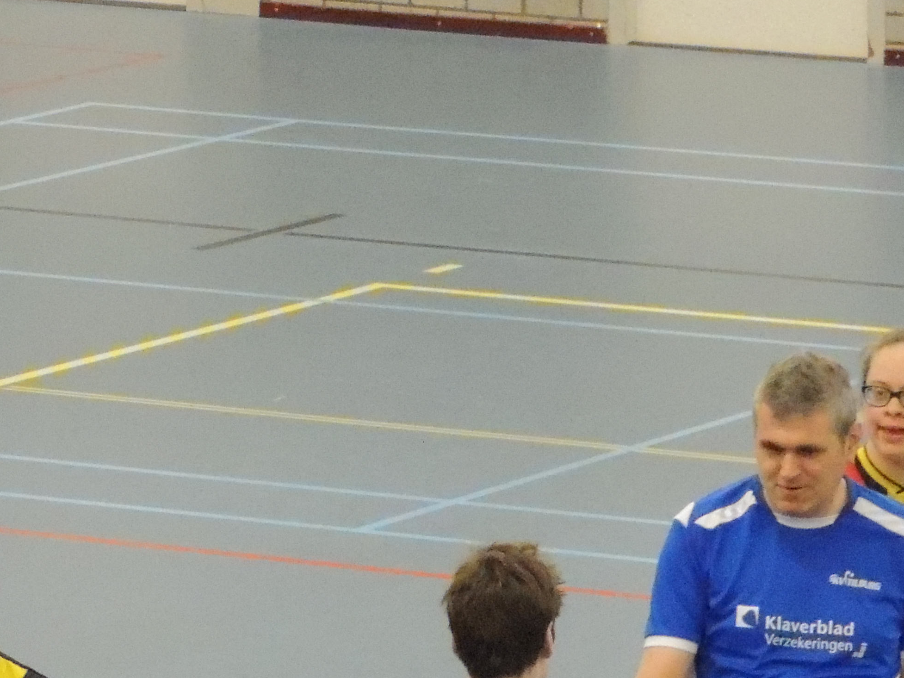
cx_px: 728
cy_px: 590
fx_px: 10471
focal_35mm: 401
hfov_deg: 4.9
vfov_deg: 3.7
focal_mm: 30.3
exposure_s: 1/160
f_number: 4.5
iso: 3200
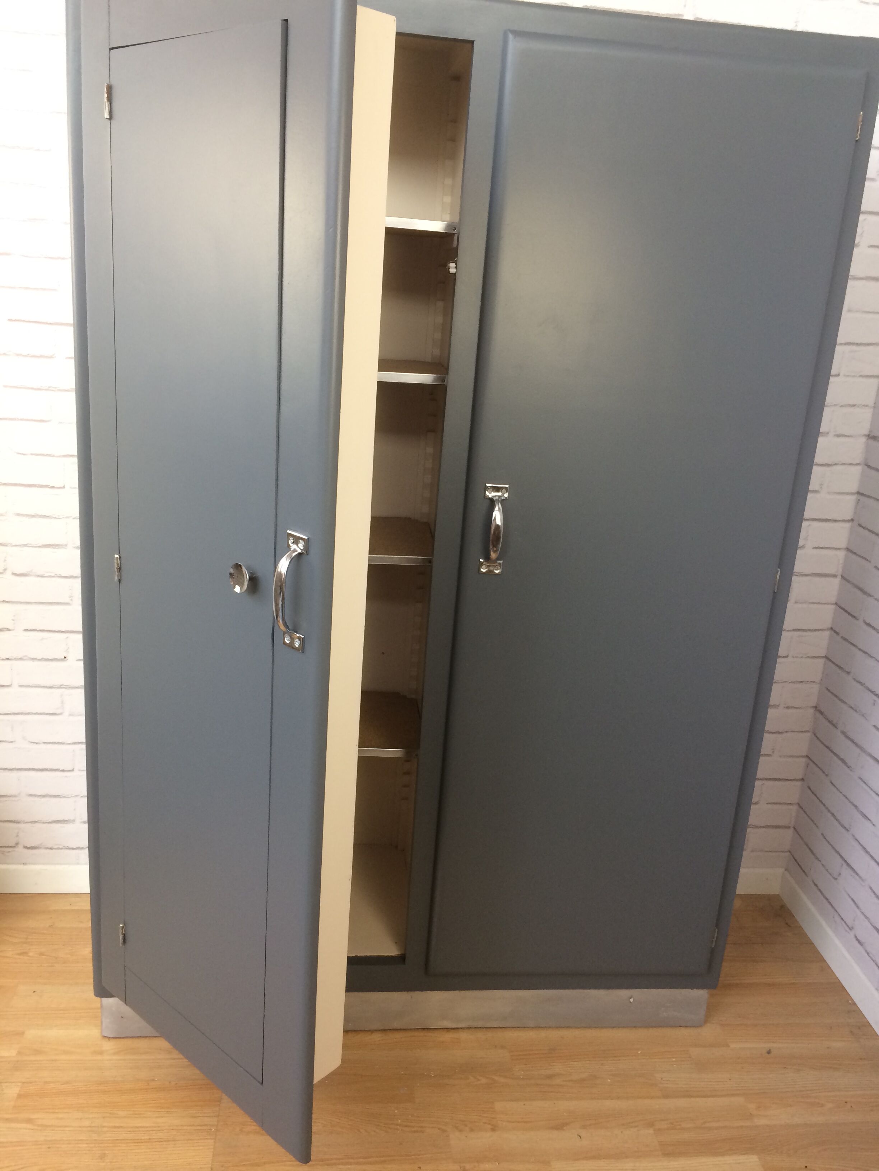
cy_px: 586
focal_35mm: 29
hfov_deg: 48.2
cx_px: 440
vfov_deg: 61.7
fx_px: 982
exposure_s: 1/33
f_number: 2.2
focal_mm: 4.15
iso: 50
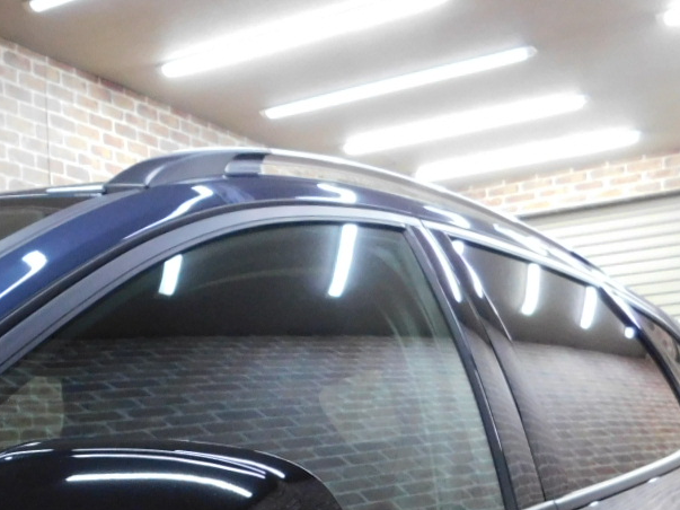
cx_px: -12
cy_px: 632
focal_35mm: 61
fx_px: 1198
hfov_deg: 29.4
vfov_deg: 22.0
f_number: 3
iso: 320
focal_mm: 4
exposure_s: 1/30
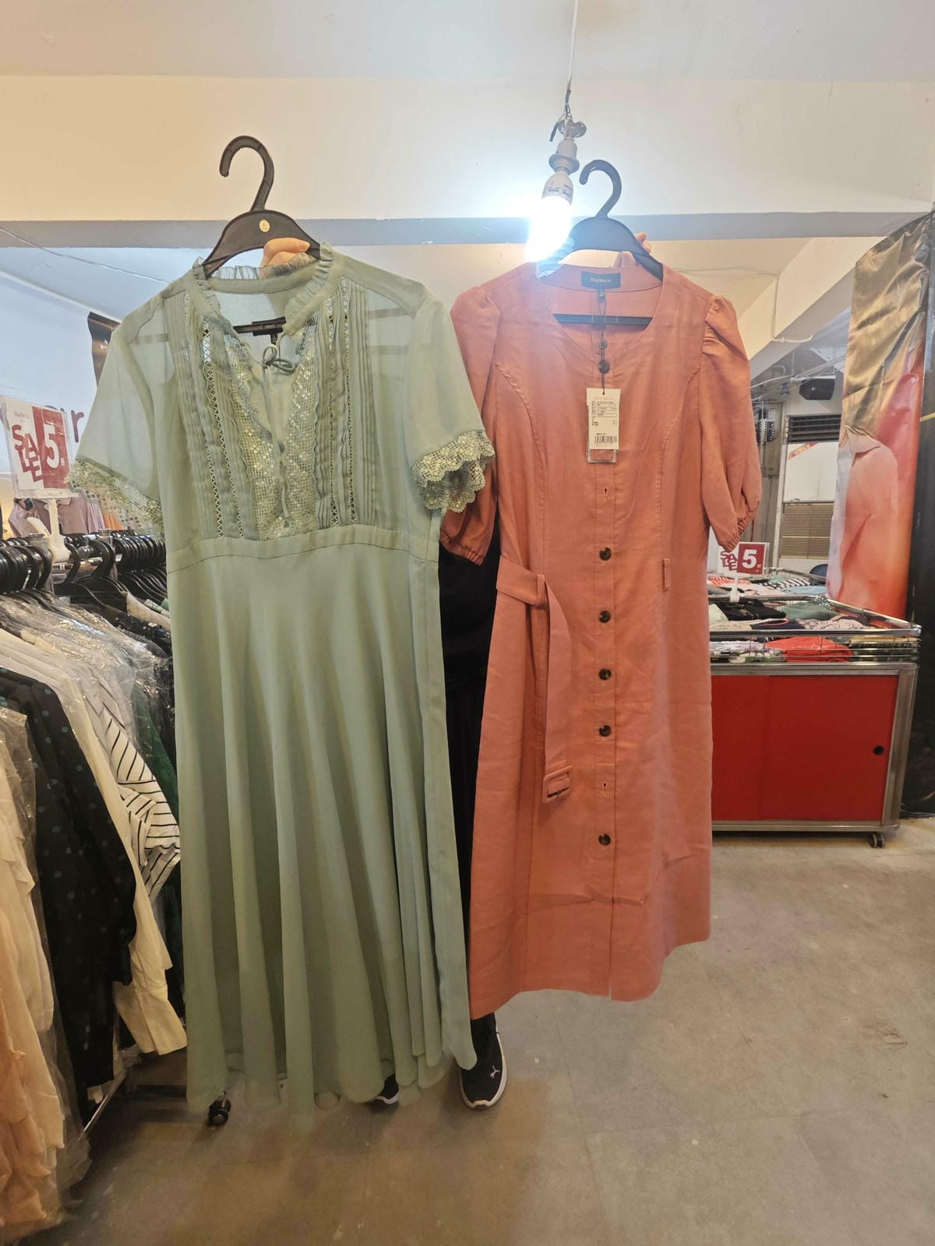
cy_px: 623
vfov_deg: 91.0
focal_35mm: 17
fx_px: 612
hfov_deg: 74.7
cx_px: 468
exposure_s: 1/120
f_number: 1.8
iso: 100
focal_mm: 2.03
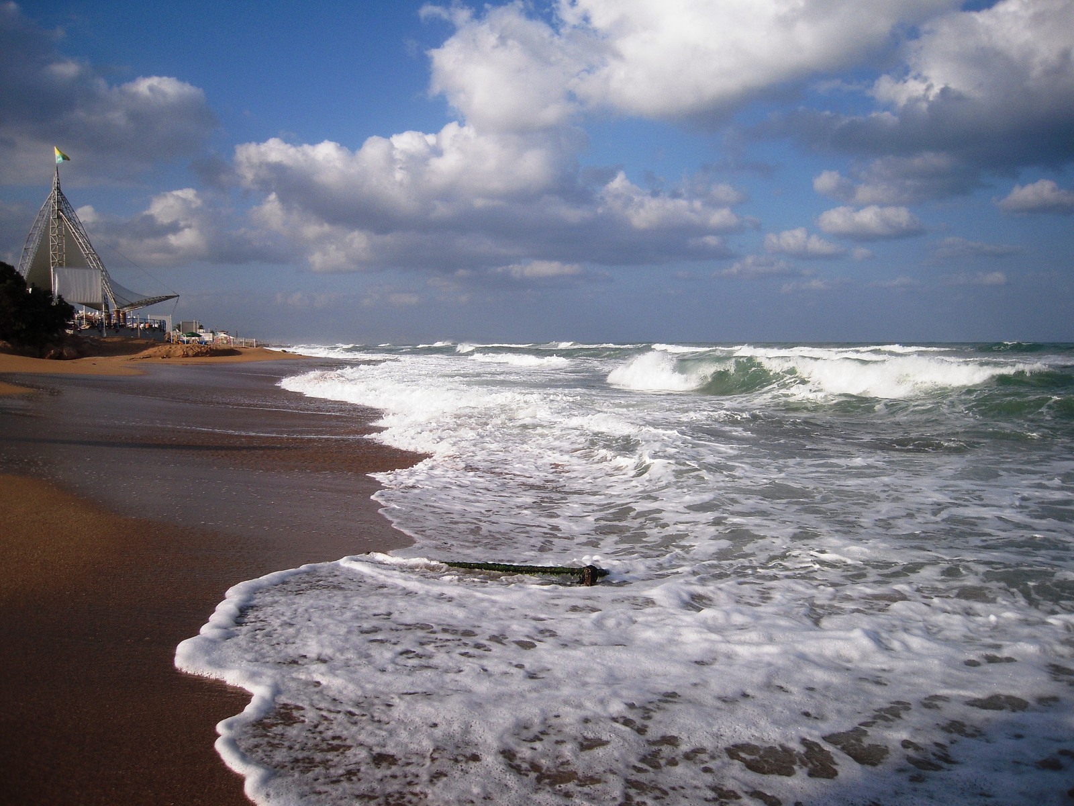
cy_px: 403
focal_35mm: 28
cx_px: 537
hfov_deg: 63.4
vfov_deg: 49.7
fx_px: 869
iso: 100
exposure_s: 1/500
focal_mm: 5
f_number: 5.4
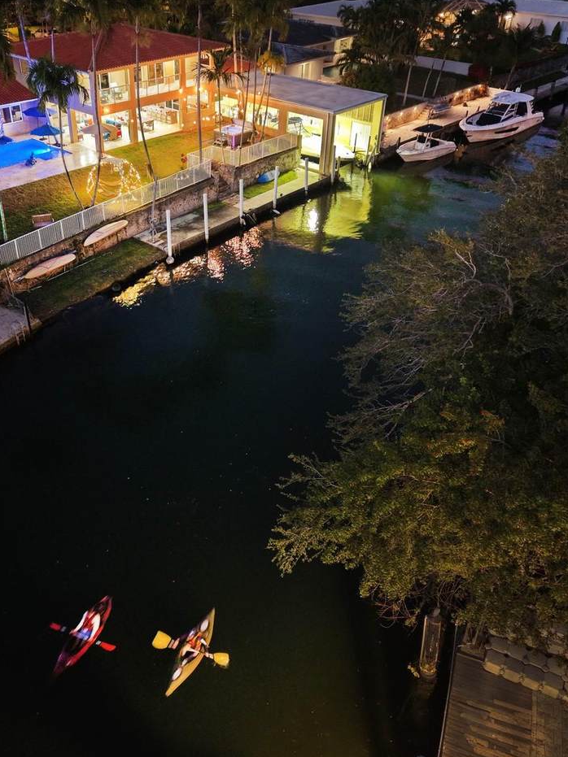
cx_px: 219
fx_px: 722
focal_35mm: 33
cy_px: 387
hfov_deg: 42.7
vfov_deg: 55.4
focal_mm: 8.67
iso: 1600
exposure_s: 1/5
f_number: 1.8
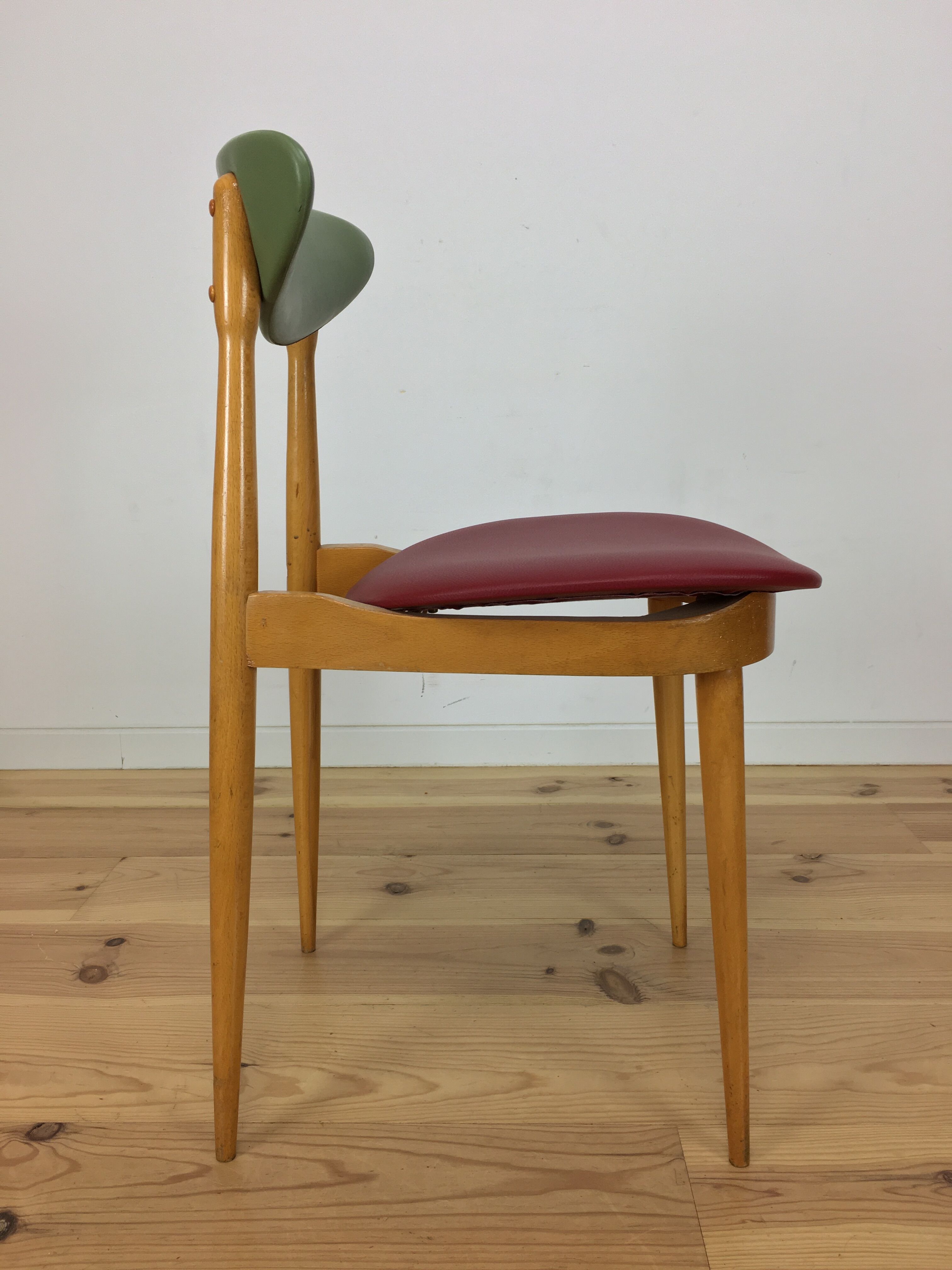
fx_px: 1063
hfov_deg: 48.2
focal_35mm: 29
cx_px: 476
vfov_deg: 61.7
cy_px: 635
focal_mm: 4.15
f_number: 2.2
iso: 40
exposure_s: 1/33
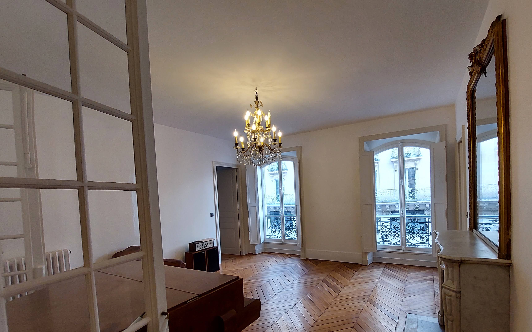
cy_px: 204
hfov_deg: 97.7
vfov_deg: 70.3
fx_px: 232
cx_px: 284
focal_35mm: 16
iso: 80
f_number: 2.2
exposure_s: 1/50
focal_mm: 1.74
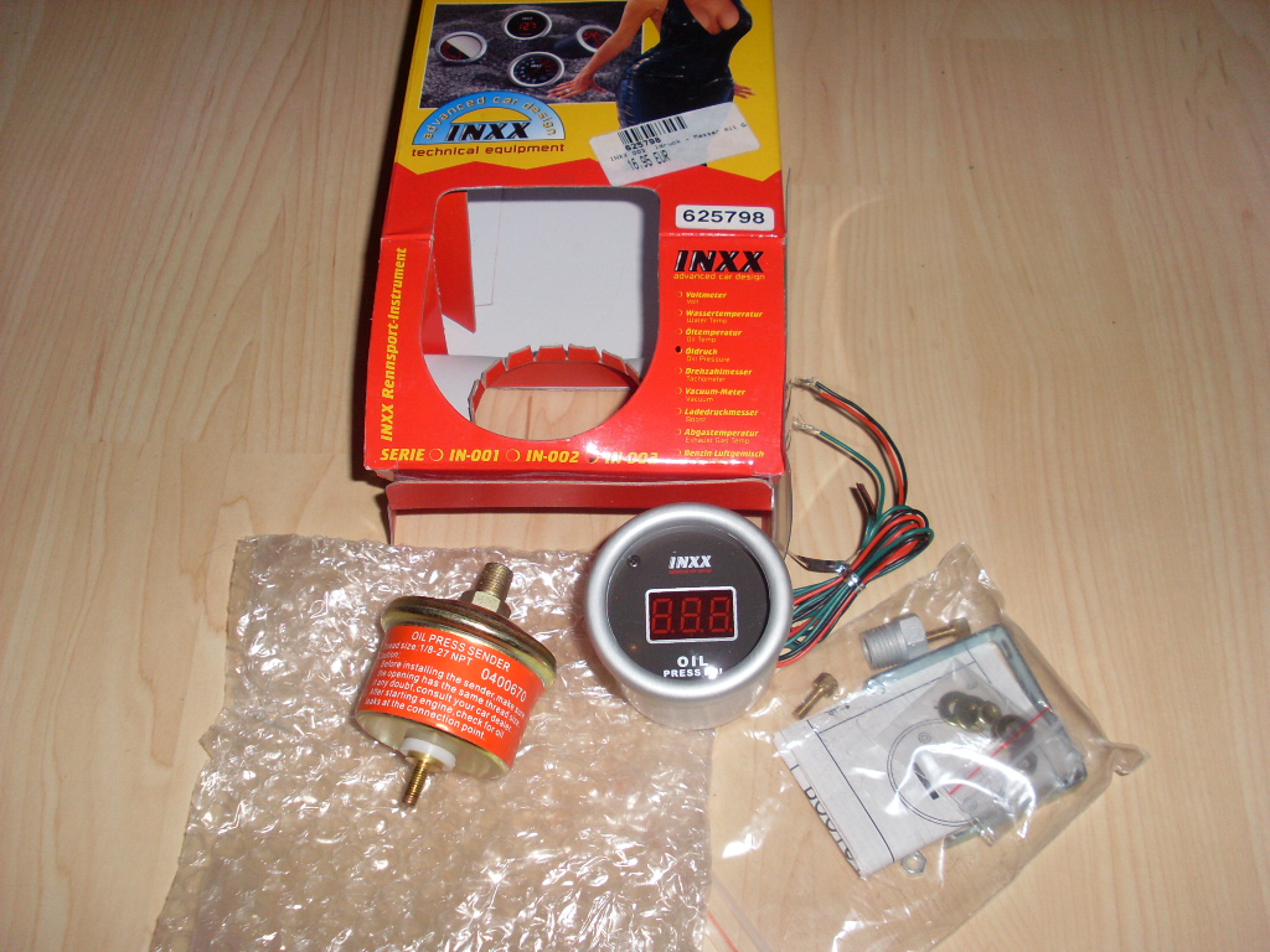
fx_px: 1394
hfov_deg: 49.0
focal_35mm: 38
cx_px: 635
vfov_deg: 37.7
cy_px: 476
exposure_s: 1/45
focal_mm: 6.3
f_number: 7.7
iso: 100
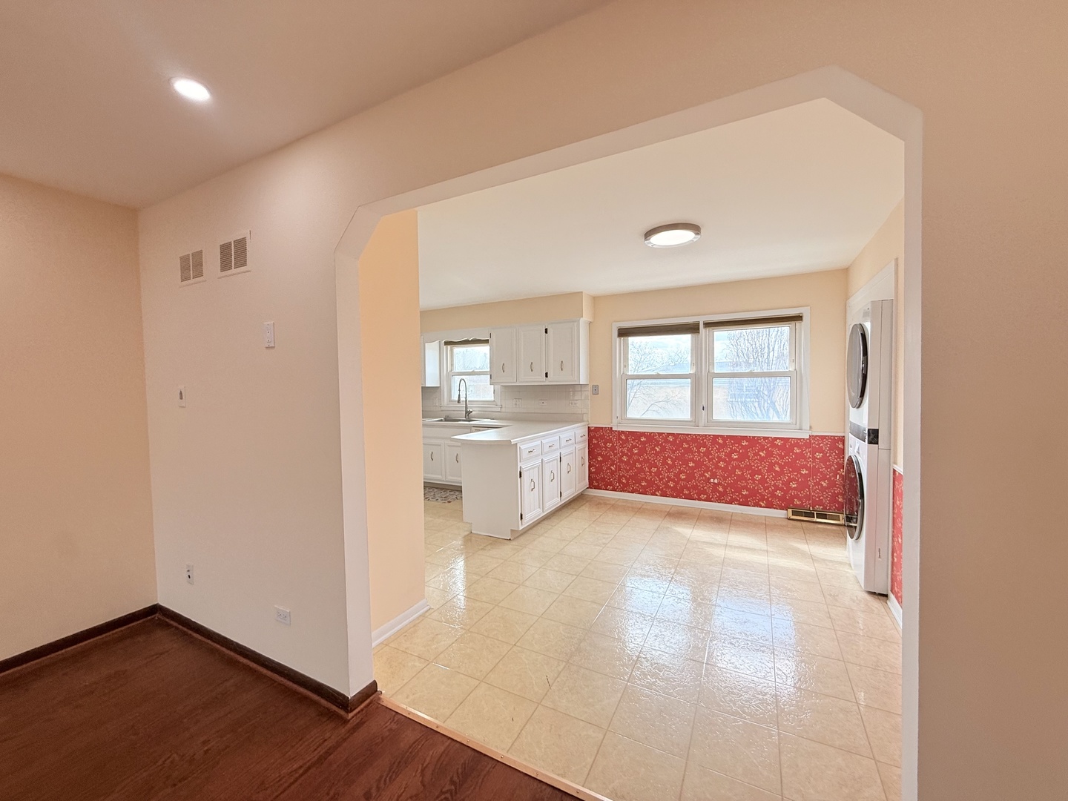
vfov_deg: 85.7
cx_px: 534
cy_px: 400
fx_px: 432
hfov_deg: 102.1
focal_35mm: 14
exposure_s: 1/226
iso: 64
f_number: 2.2
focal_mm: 2.22
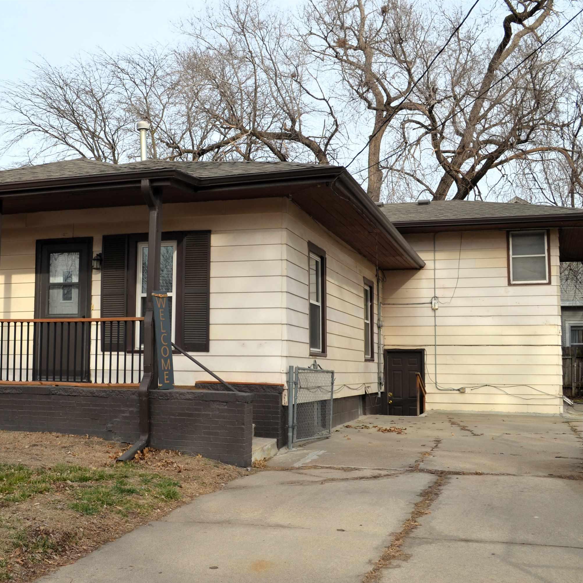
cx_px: 219
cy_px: 296
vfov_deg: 39.2
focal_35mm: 43
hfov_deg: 38.9
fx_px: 819
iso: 140
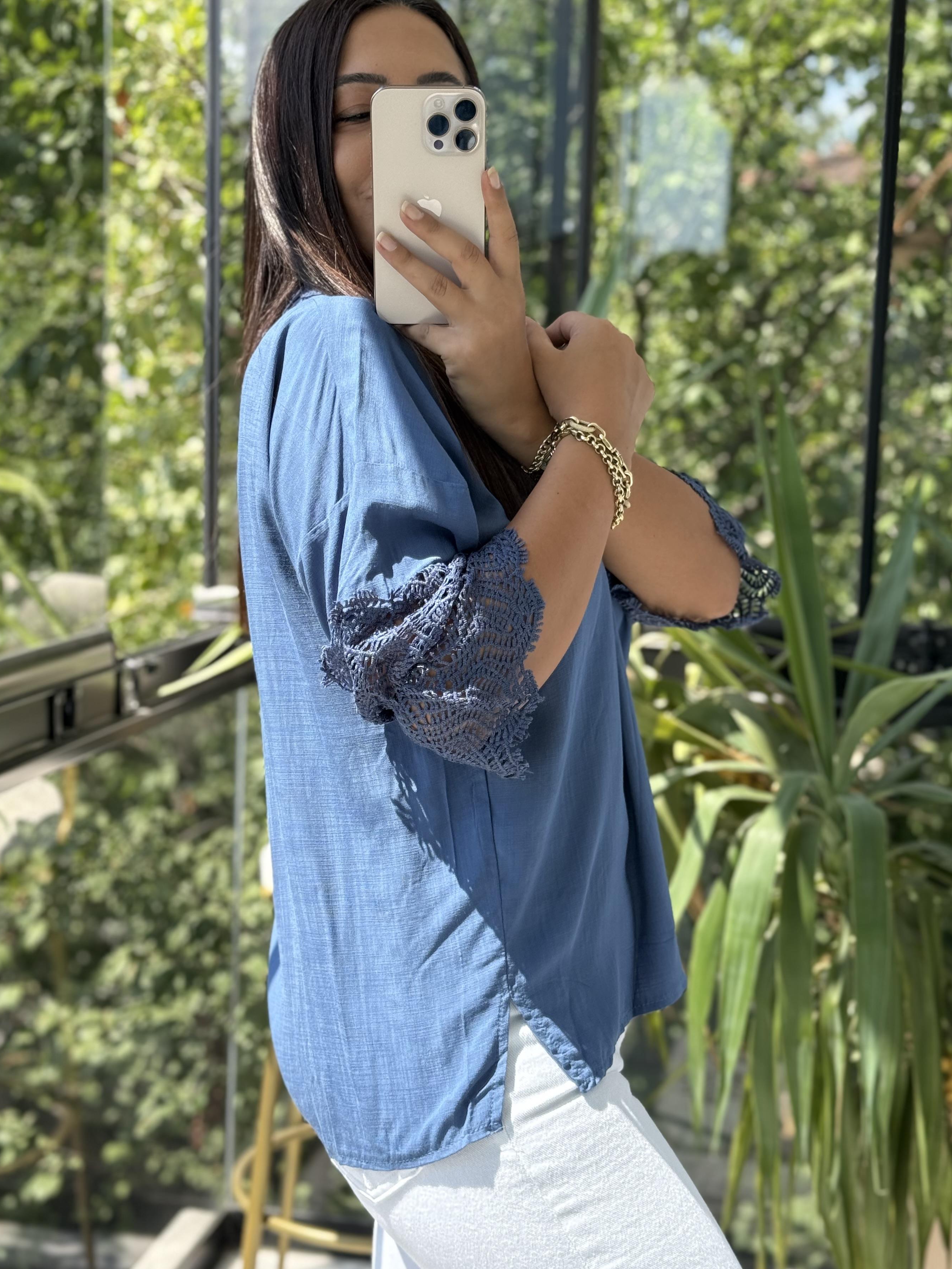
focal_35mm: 54
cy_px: 611
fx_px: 1980
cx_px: 477
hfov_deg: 27.0
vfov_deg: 35.5
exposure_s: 1/523
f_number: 1.78
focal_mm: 6.76
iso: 64
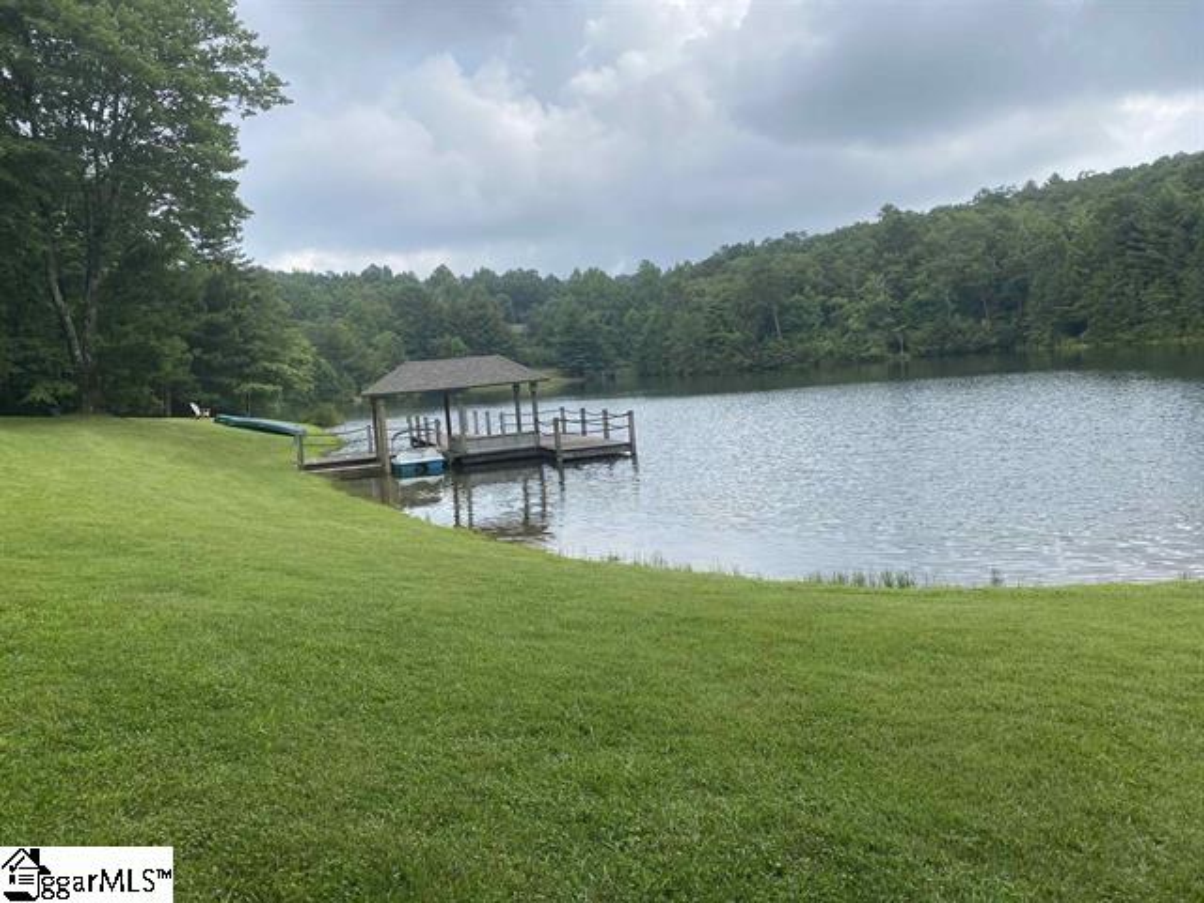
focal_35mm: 26
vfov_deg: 53.1
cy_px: 452
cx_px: 602
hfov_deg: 67.3
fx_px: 904
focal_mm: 4.25
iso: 32
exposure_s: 1/1701
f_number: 1.8
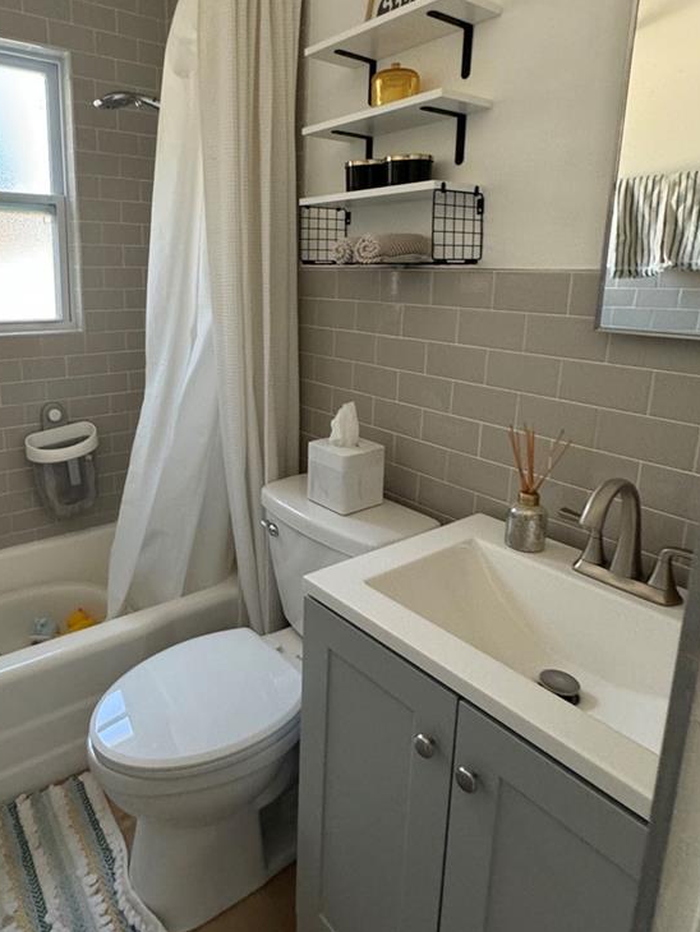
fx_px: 620
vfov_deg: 73.5
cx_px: 250
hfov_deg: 58.0
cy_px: 396
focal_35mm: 23
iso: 320
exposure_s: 1/99
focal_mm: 2.22
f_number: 2.2
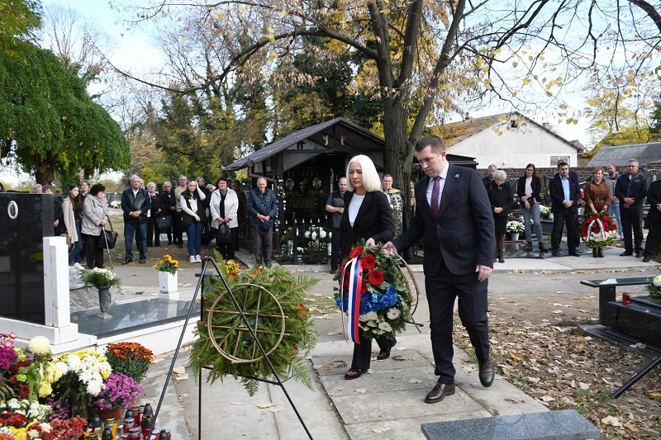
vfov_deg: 40.0
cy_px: 220
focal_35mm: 33
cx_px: 330
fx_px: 606
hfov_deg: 57.2
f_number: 5.6
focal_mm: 22
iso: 100
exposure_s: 1/100
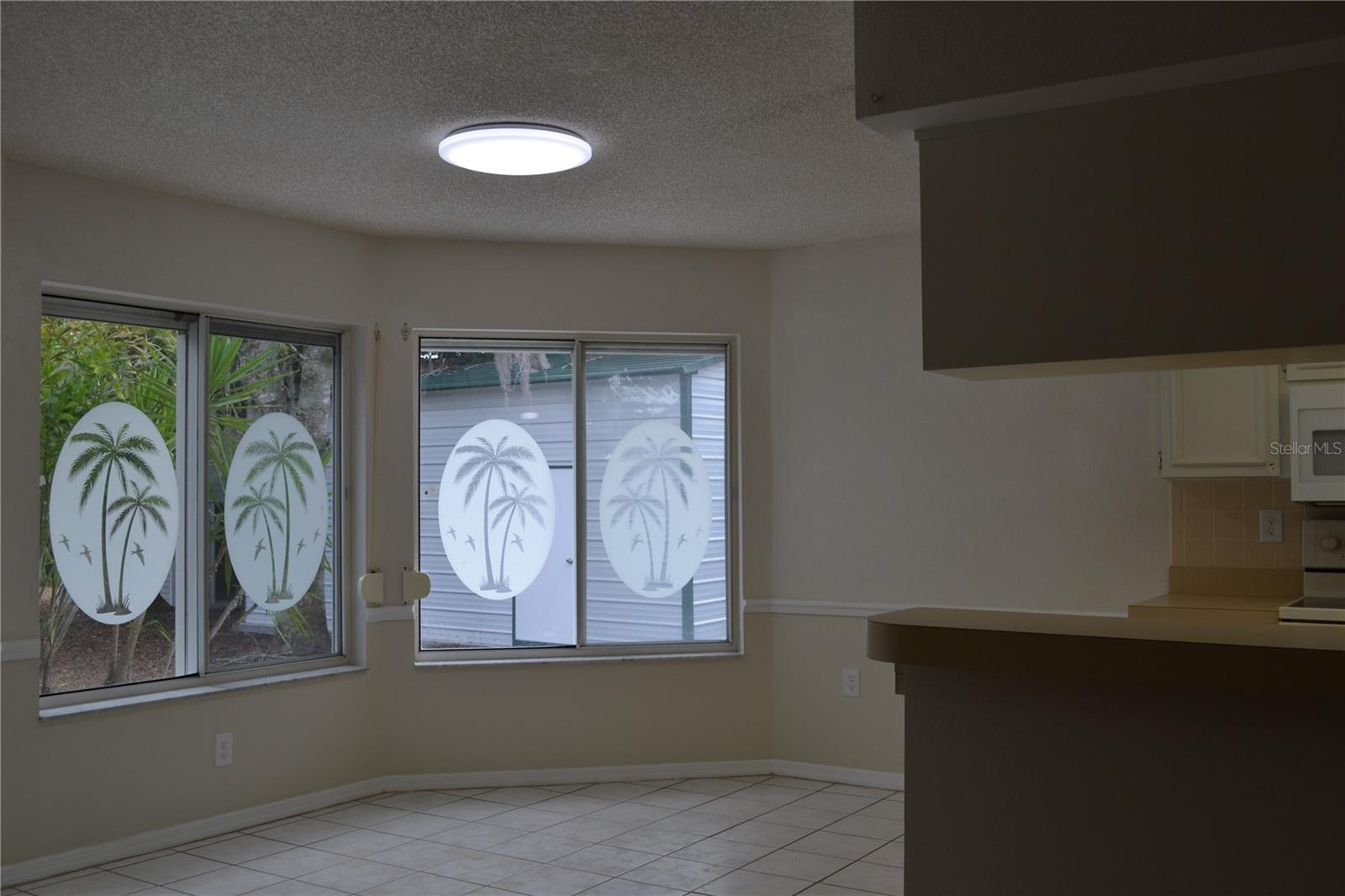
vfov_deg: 40.0
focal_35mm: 33
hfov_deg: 57.2
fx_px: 1233
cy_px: 448
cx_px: 672
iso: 200
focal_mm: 22
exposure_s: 1/125
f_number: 5.6
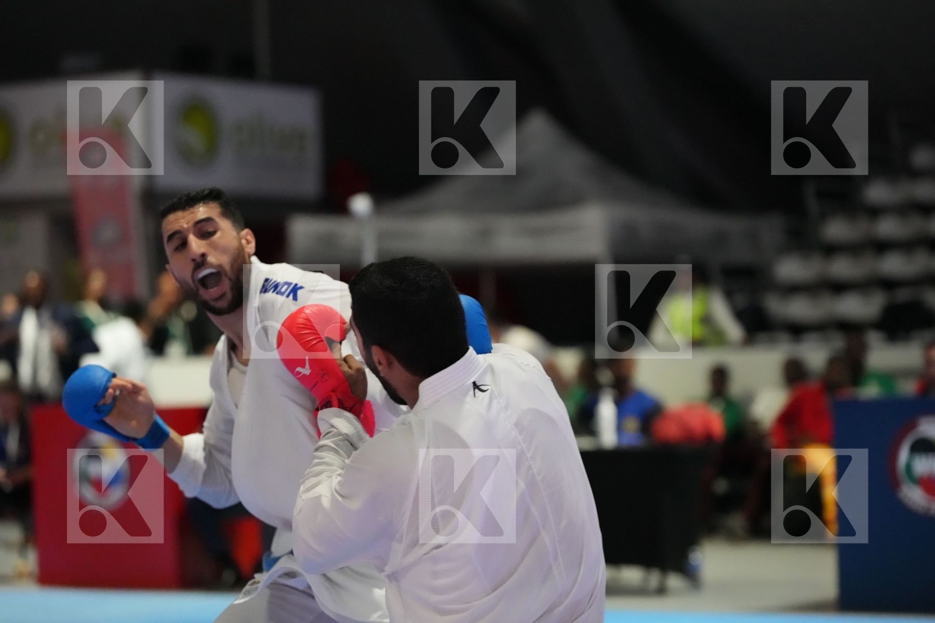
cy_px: 312
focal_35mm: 122
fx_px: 3168
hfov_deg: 16.8
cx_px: 468
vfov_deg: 11.2
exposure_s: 1/800
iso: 12800
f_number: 2.8
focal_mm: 122
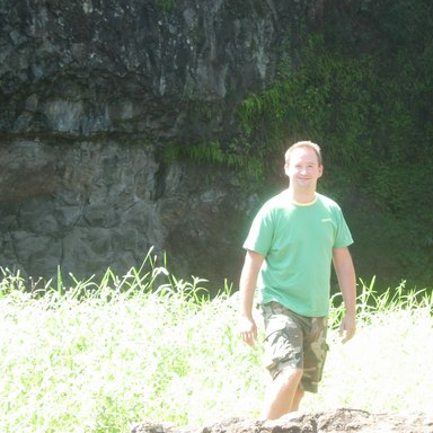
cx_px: 320
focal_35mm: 127
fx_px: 1797
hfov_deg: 13.7
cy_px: 239
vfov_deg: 13.7
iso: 79
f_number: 4.3
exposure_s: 1/53.8
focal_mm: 19.1
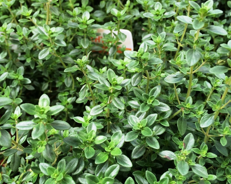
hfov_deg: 51.4
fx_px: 239
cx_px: 103
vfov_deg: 42.2
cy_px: 87
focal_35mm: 35
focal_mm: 4.15
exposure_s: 1/160
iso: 32
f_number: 2.2
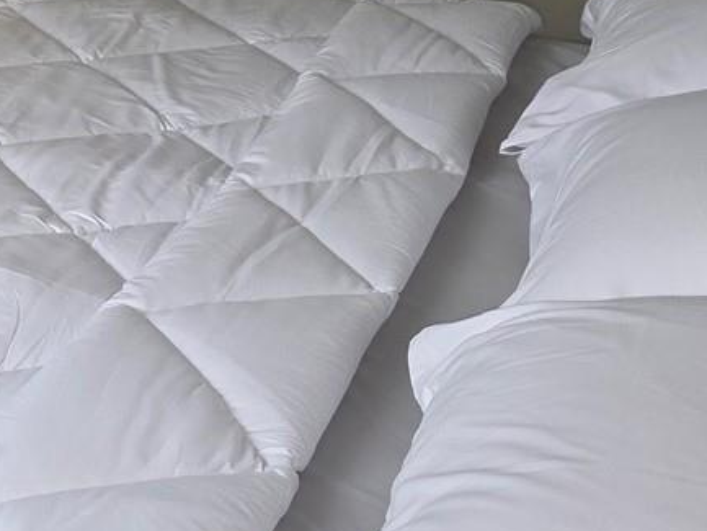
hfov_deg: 21.5
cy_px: 44
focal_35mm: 85
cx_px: -114
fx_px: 1737
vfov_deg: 17.1
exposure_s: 1/60
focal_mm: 6.3
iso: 100
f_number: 1.7
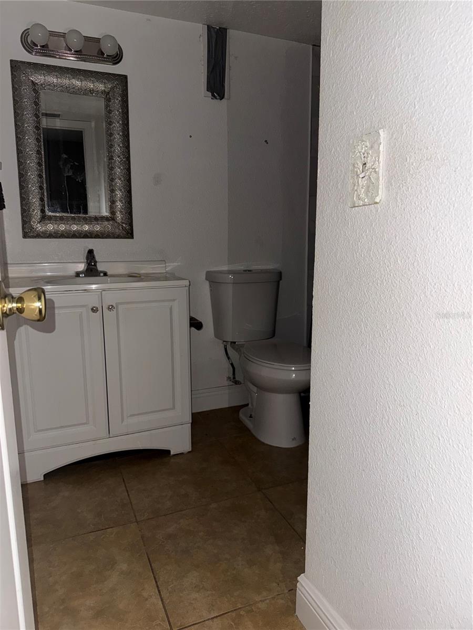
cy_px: 315
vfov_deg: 71.6
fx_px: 437
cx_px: 236
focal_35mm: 24
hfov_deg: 56.8
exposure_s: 1/19
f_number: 1.78
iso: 100
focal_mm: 6.76
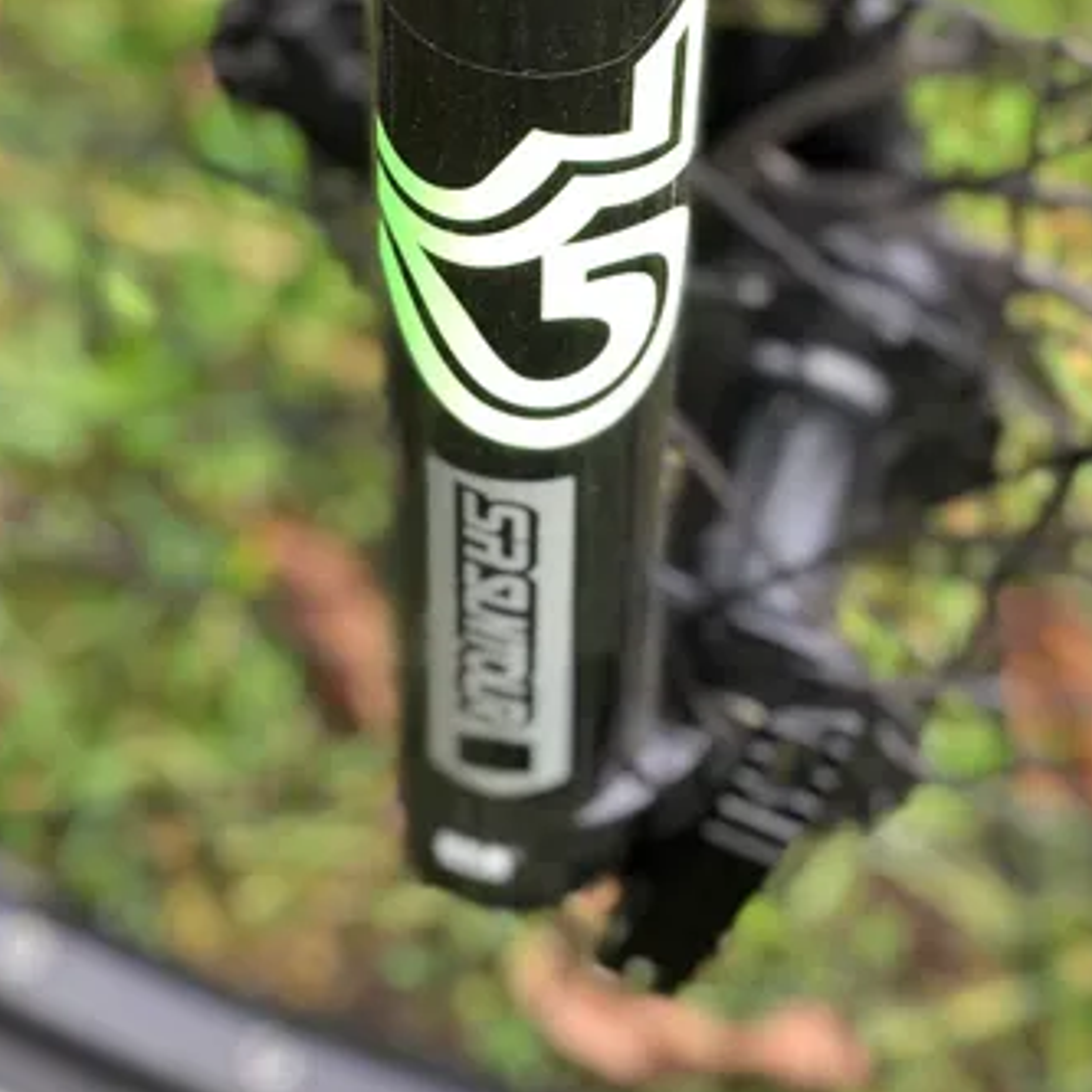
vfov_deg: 11.3
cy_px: -617
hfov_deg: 11.9
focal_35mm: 147
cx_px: 659
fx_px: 5246
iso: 80
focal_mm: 6
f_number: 2.4
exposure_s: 1/40
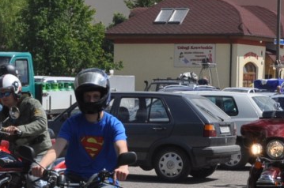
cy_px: 169
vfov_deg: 12.7
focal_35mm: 107
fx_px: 843
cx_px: 212
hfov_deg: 19.0
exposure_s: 1/500
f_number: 11
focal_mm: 32
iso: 320
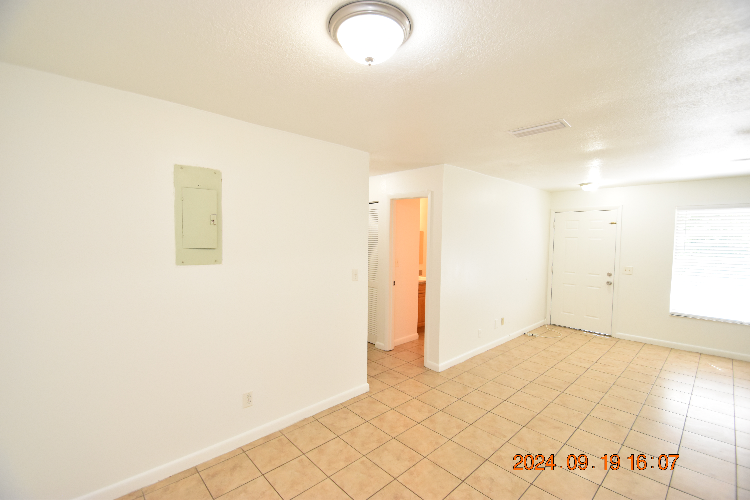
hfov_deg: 100.4
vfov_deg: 77.3
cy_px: 250
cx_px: 375
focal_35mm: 15
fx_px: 312
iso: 800
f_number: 4
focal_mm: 10
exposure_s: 1/60
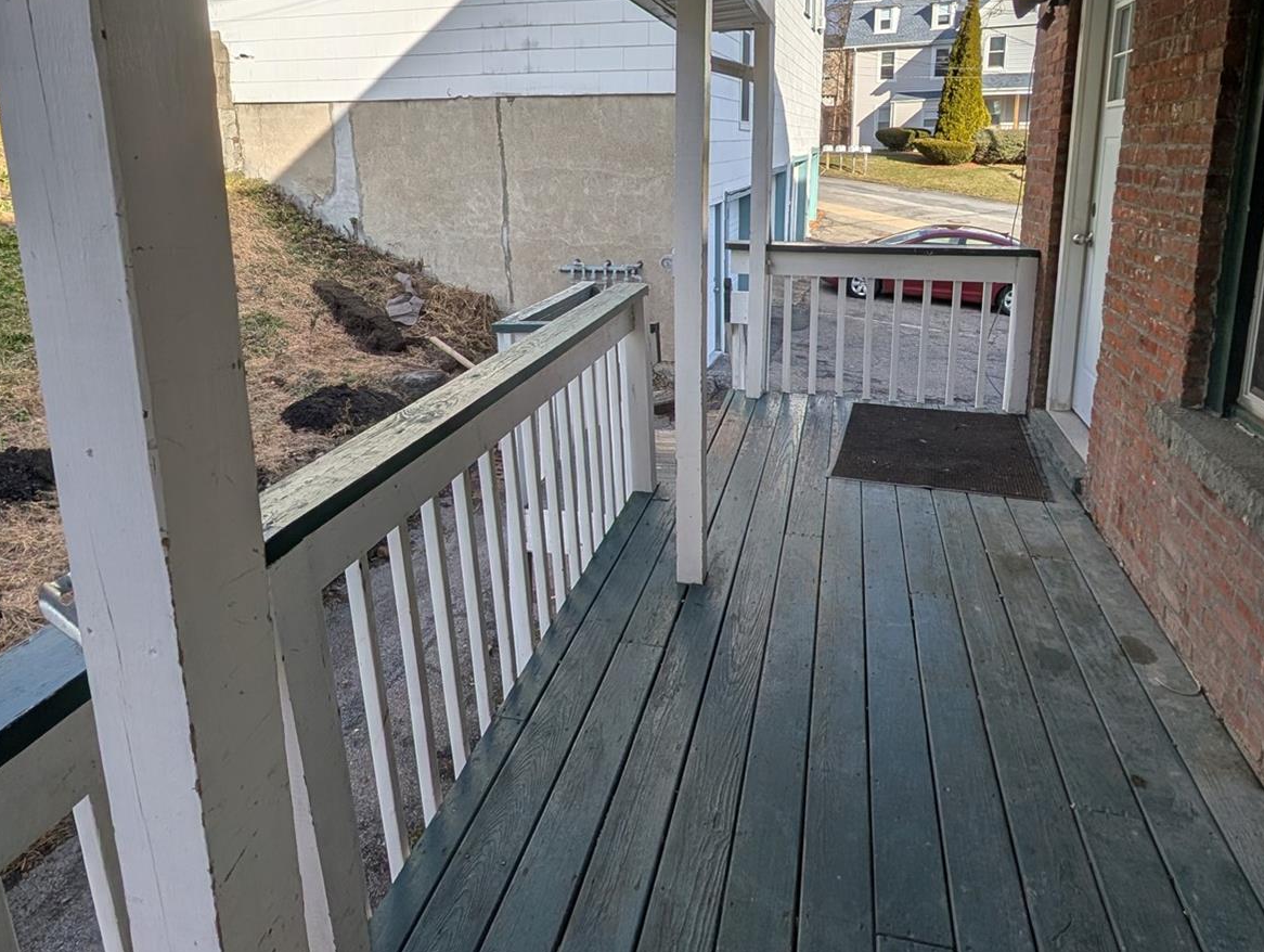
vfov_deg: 62.0
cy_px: 317
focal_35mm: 21
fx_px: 768
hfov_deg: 78.9
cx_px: 632
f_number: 1.7
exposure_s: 1/3257
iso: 54
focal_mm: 2.02
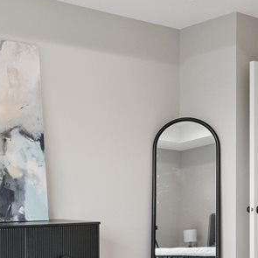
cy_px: 197
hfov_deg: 26.9
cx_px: -20
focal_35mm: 59
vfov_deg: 28.6
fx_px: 498
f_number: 8
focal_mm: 16
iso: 400
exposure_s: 1/30
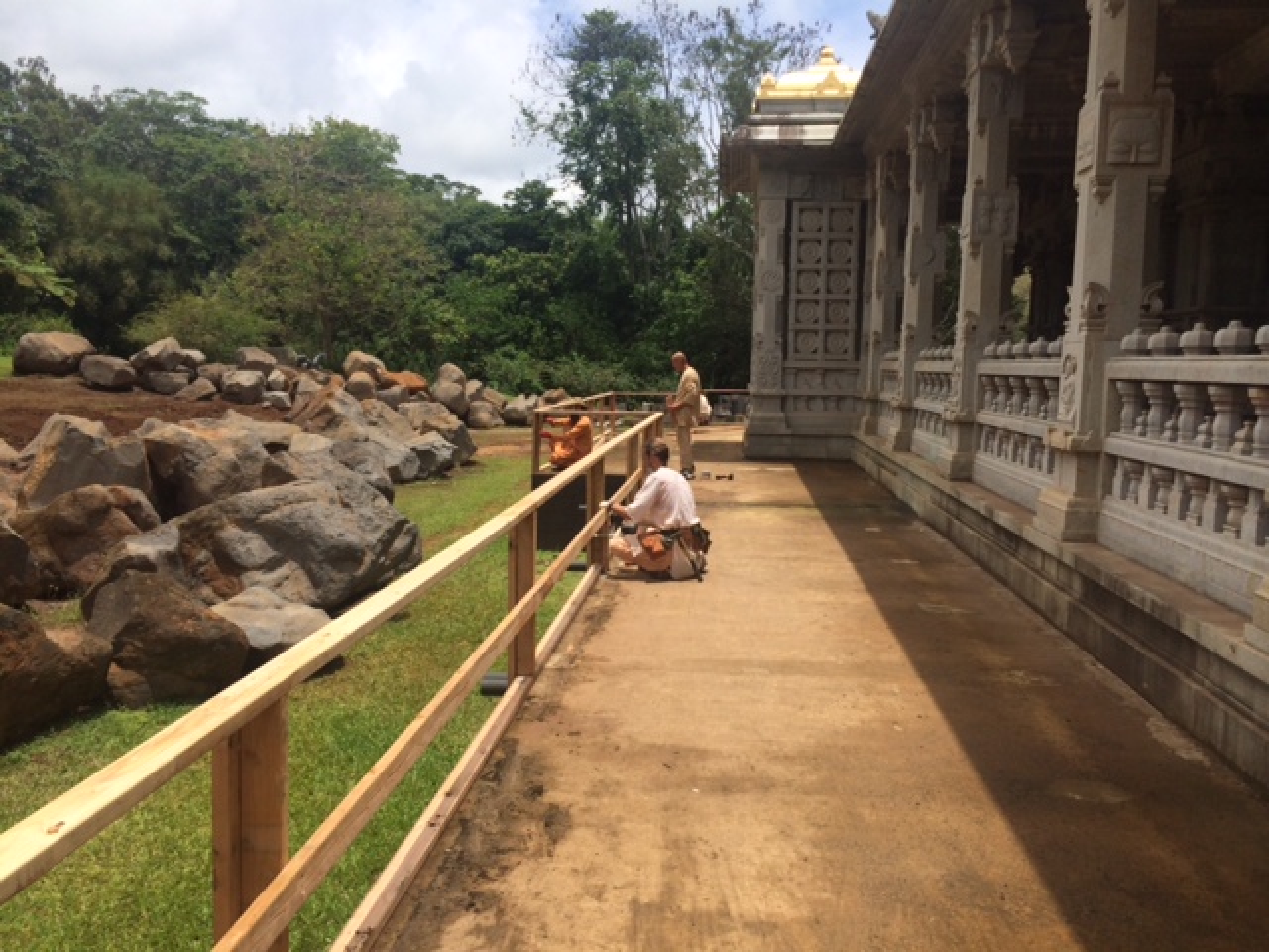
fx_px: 1100
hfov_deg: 60.0
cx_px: 634
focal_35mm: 30
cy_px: 476
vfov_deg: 46.8
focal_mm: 4.12
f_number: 2.2
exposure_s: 1/2564
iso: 32
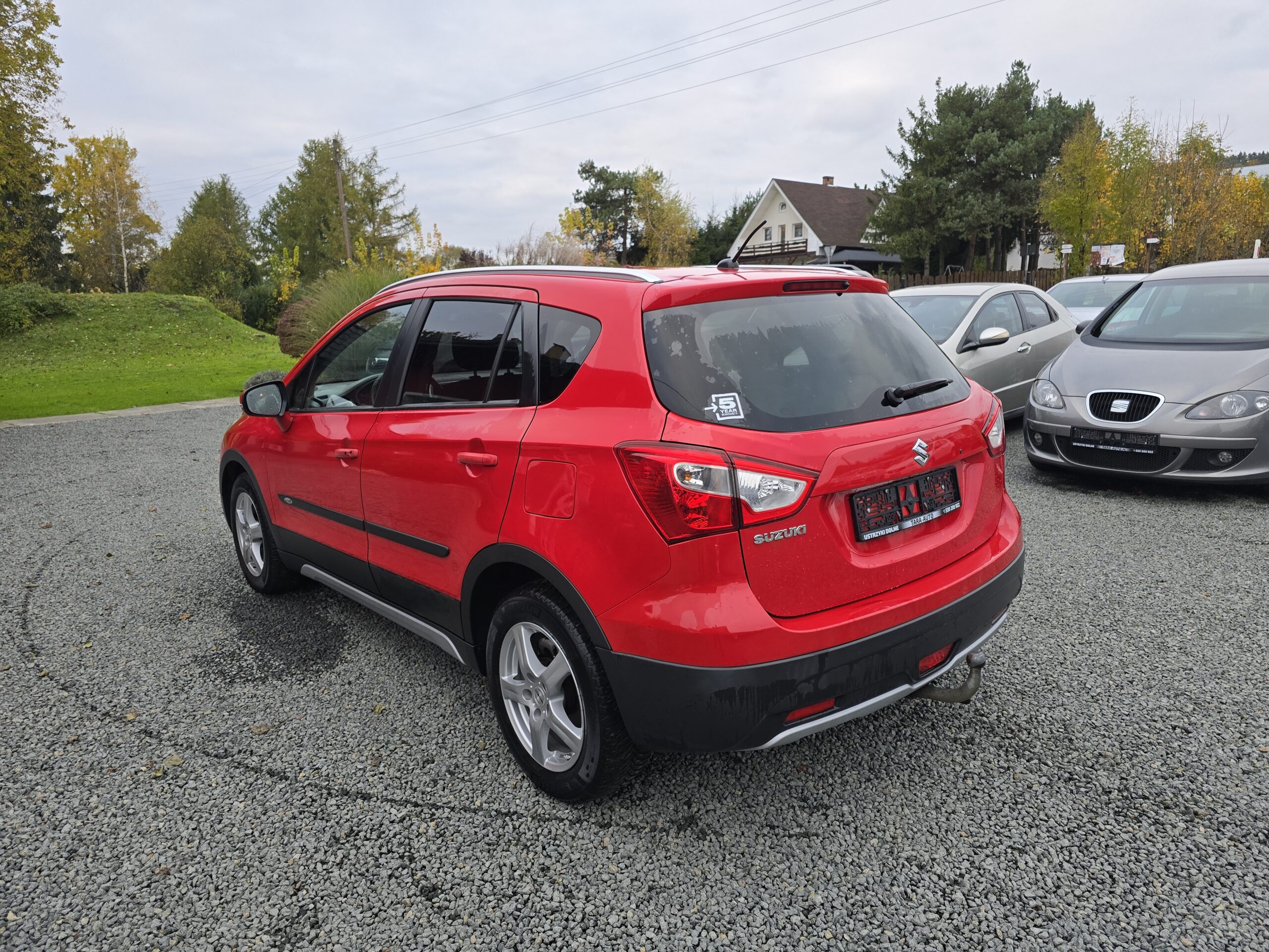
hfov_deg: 73.9
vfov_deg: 58.9
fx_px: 843
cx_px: 634
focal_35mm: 23
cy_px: 476
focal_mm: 6.3
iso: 100
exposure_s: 1/180
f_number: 1.7
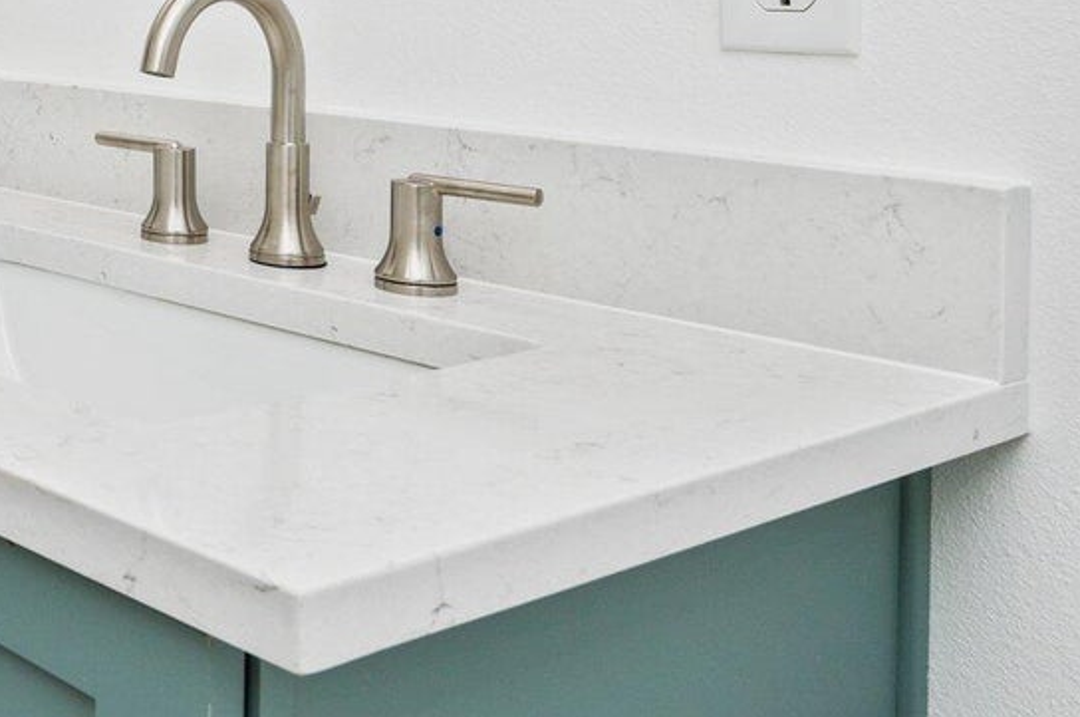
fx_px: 1528
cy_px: -44
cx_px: -421
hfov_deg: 29.1
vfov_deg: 24.8
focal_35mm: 51
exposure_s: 1/60
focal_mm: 18
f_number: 9
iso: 320
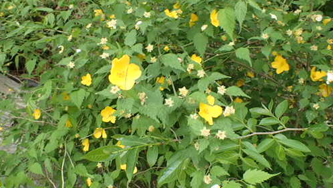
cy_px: 104
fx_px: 292
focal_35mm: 33
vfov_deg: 35.7
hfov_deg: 59.5
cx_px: 167
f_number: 2.3
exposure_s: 1/200
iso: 100
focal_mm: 5.5
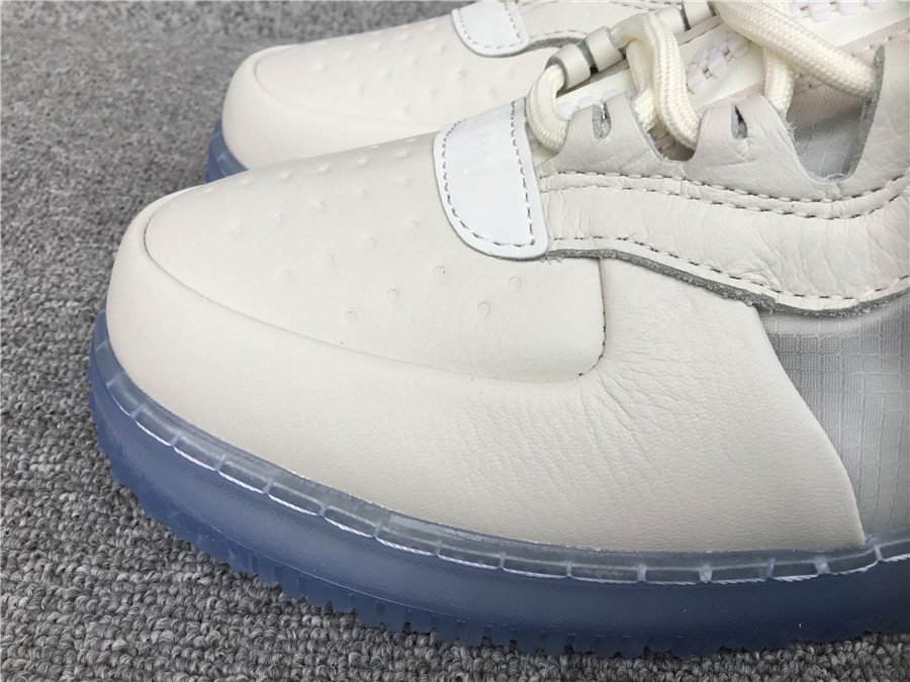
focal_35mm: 31
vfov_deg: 45.4
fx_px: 815
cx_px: 455
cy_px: 341
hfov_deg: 58.4
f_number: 2.4
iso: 25
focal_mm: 3.3
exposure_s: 1/101
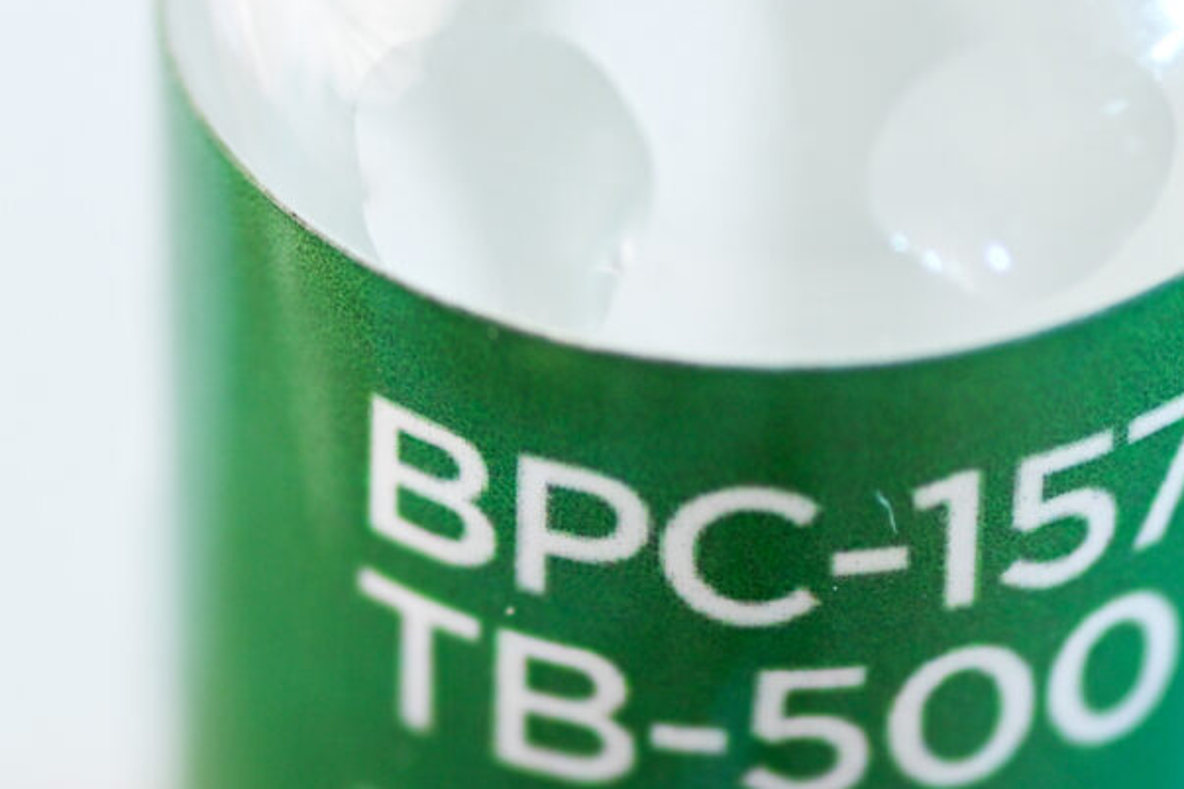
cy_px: 382
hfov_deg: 5.4
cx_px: -298
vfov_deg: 3.6
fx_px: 12563
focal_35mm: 382
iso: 100
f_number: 7.1
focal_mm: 90
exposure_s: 1/160
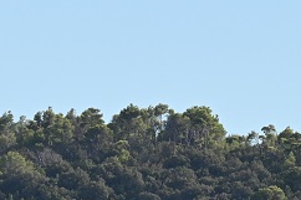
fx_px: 8756
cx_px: 133
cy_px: 148
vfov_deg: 1.3
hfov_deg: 2.0
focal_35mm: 1048
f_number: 5.6
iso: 200
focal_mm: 195
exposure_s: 1/1000
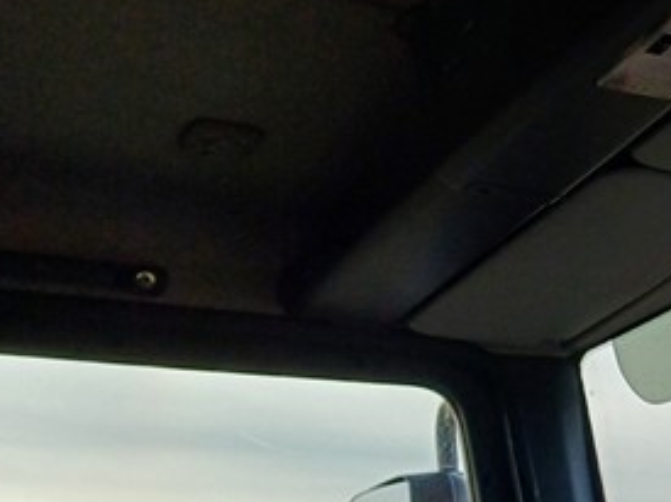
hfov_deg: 18.1
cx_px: 1093
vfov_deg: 15.8
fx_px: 1802
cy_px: 370
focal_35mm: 93
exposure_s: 1/372
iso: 50
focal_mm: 4.65
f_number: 1.8
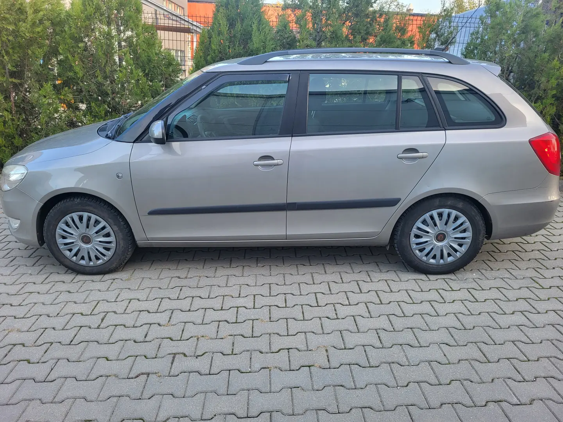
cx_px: 282
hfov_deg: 67.3
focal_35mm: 26
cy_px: 211
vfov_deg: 53.1
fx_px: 423
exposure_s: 1/100
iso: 50
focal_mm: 5.4
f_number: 1.8
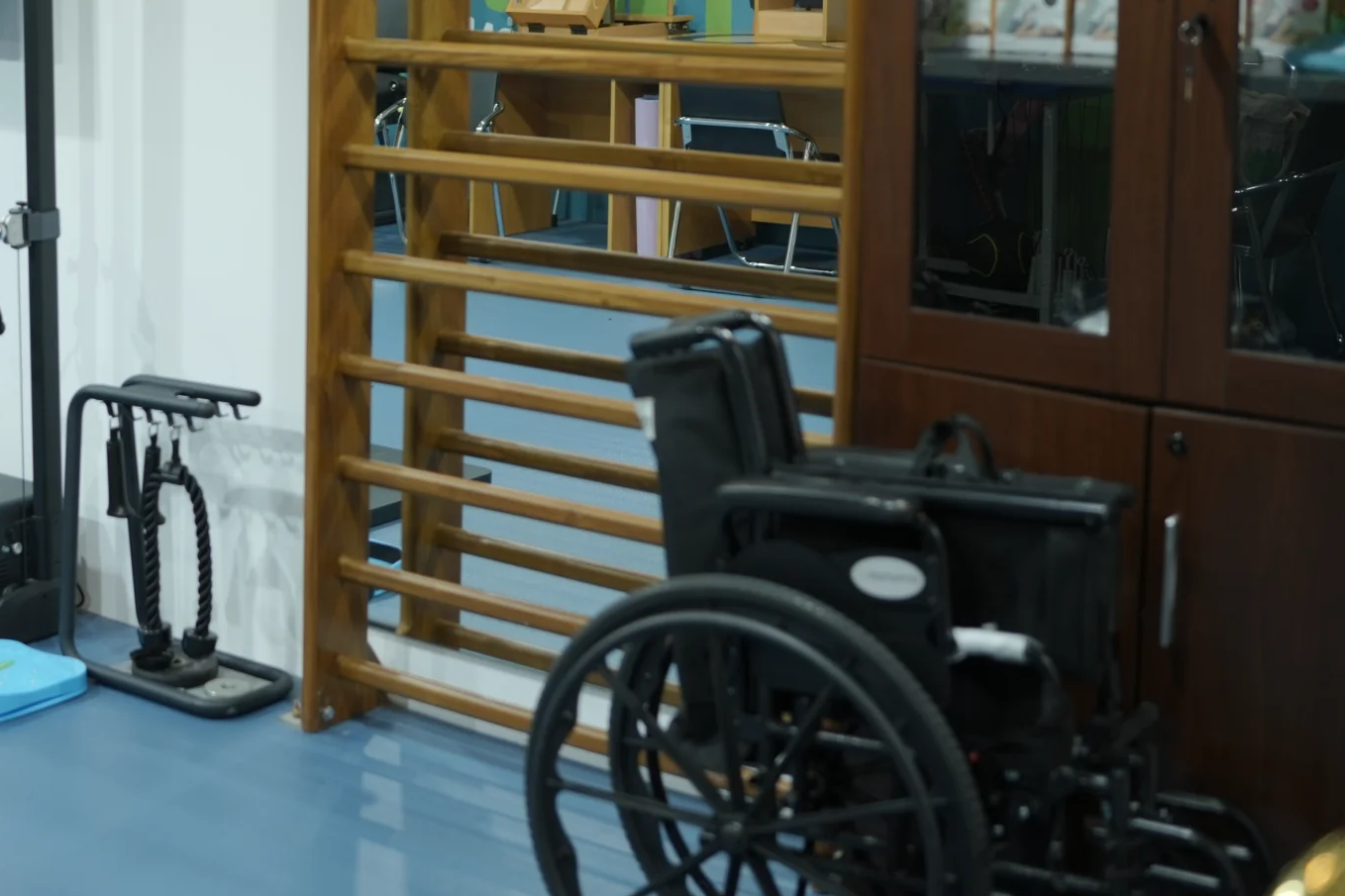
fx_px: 2465
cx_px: 101
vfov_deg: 20.2
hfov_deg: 29.1
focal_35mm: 66
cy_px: 85
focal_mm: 35
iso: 250
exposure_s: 1/100
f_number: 2
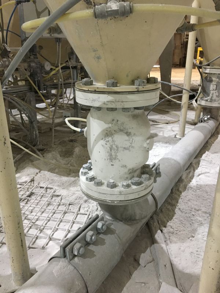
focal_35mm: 29
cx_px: 110
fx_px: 246
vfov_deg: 61.7
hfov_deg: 48.2
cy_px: 146
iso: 200
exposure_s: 1/33
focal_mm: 4.15
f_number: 2.2
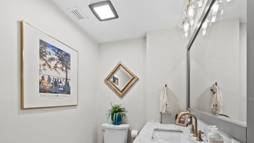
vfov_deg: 64.8
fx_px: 108
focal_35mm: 16
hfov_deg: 99.3
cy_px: 99
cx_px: 133
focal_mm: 7
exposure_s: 1/2
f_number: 11
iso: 400
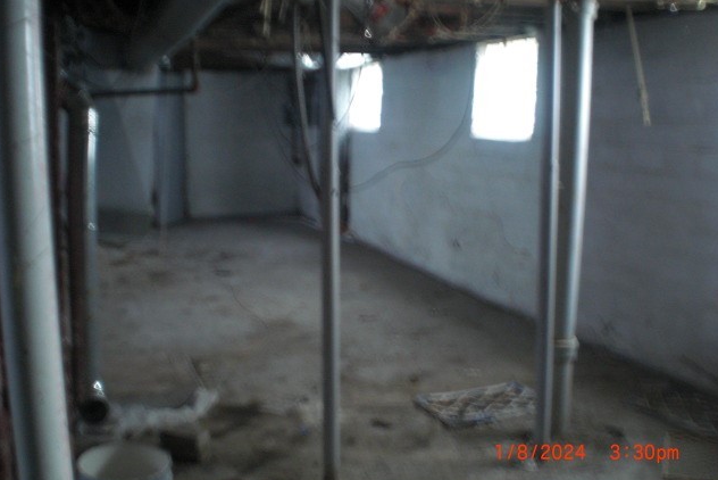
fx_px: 798
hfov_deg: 48.4
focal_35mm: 40
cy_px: 235
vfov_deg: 33.4
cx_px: 359
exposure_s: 1/5
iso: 200
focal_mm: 6.3
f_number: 3.1
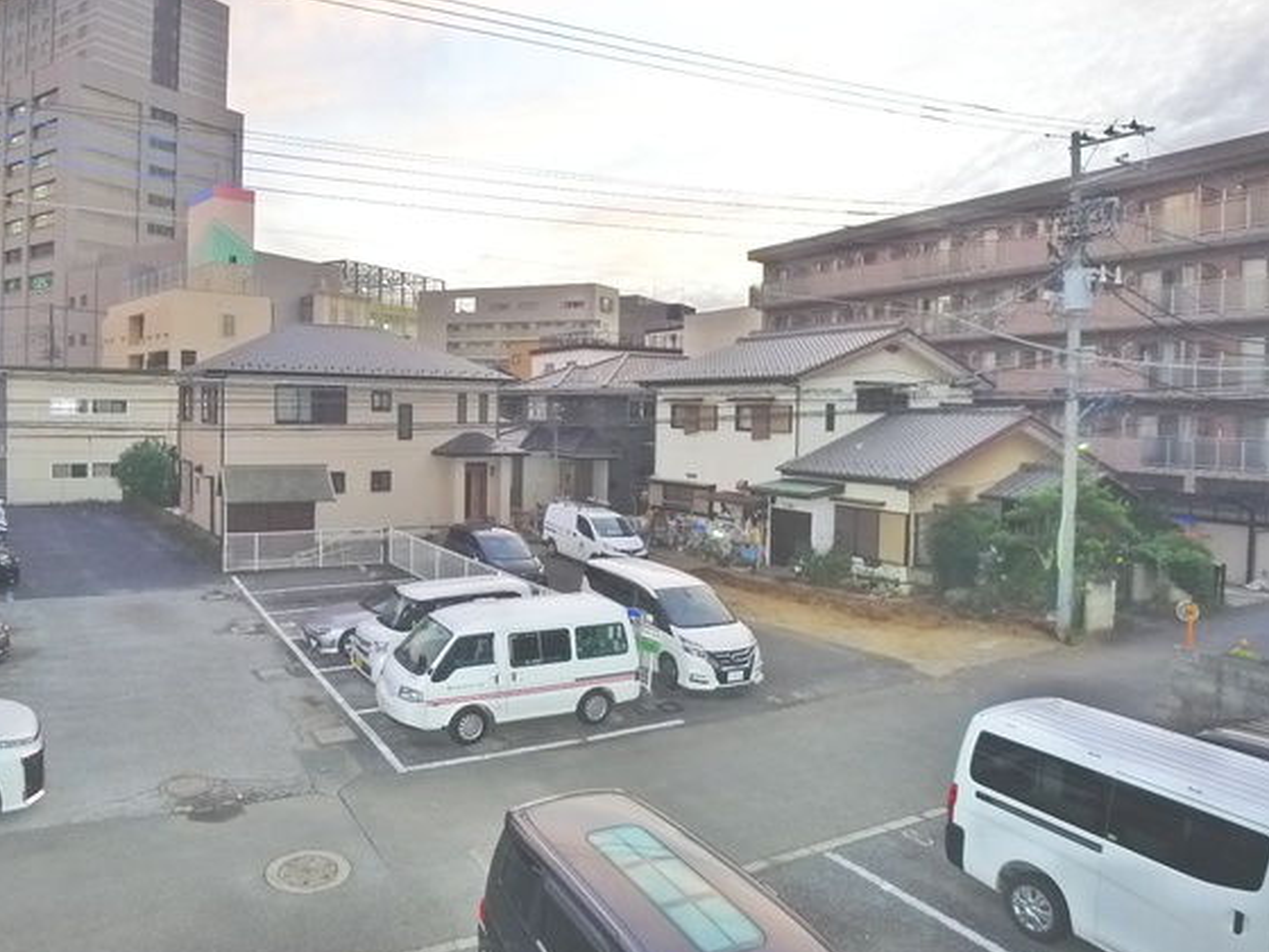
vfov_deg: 46.8
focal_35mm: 30
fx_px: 1100
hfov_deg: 59.2
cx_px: 480
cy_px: 439
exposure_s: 1/80
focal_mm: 5.1
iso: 400
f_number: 2
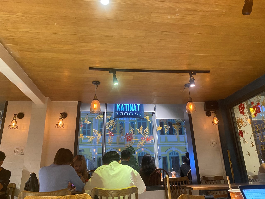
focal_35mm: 26
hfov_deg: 67.3
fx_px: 199
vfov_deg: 53.1
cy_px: 100
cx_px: 132
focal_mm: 4.25
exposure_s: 1/33
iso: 500
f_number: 1.8
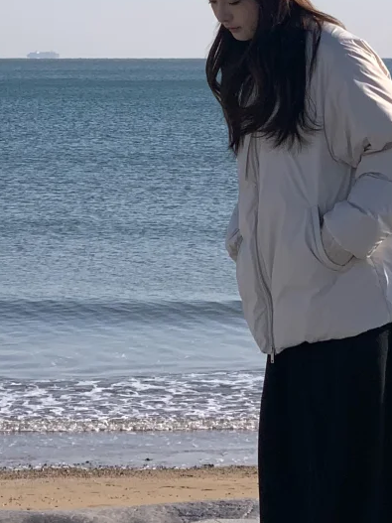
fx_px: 2145
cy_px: 2
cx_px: 193
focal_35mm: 142
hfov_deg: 10.4
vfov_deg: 13.7
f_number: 2.4
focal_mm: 6
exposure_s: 1/1996
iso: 16
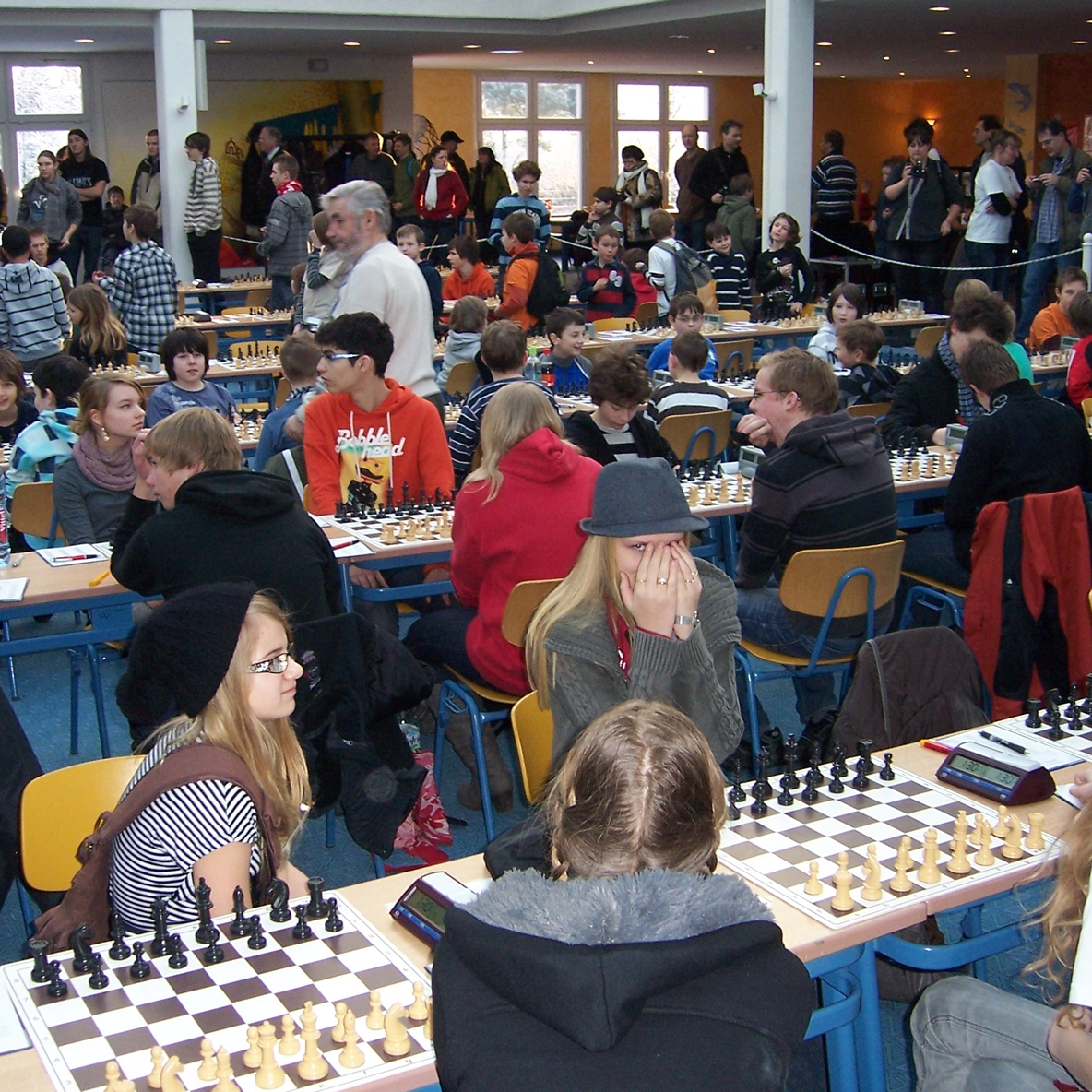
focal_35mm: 43
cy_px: 545
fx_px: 1535
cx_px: 522
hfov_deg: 39.2
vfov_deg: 39.2
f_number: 3
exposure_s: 1/60
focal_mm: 6
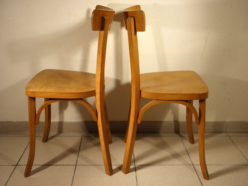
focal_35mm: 38
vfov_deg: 37.7
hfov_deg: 49.0
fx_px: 272
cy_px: 93
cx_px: 124
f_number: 3.7
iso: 200
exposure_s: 1/40
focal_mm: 6.8
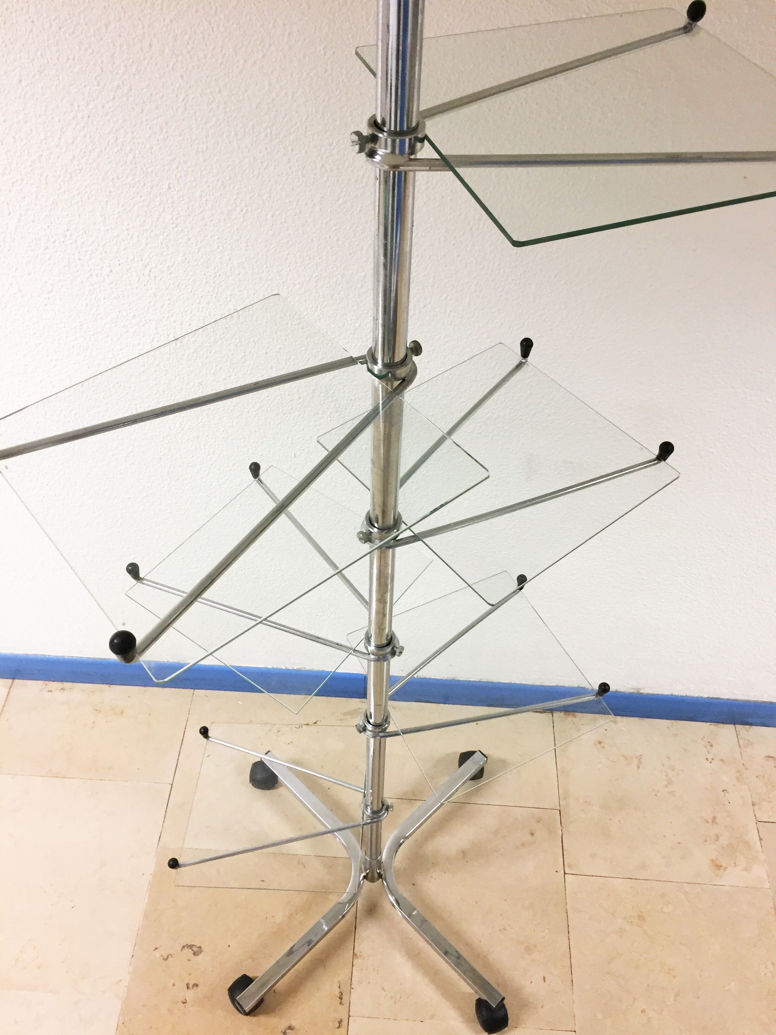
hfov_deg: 48.2
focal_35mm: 29
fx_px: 867
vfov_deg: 61.7
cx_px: 388
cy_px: 518
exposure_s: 1/33
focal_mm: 4.15
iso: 125
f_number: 2.2
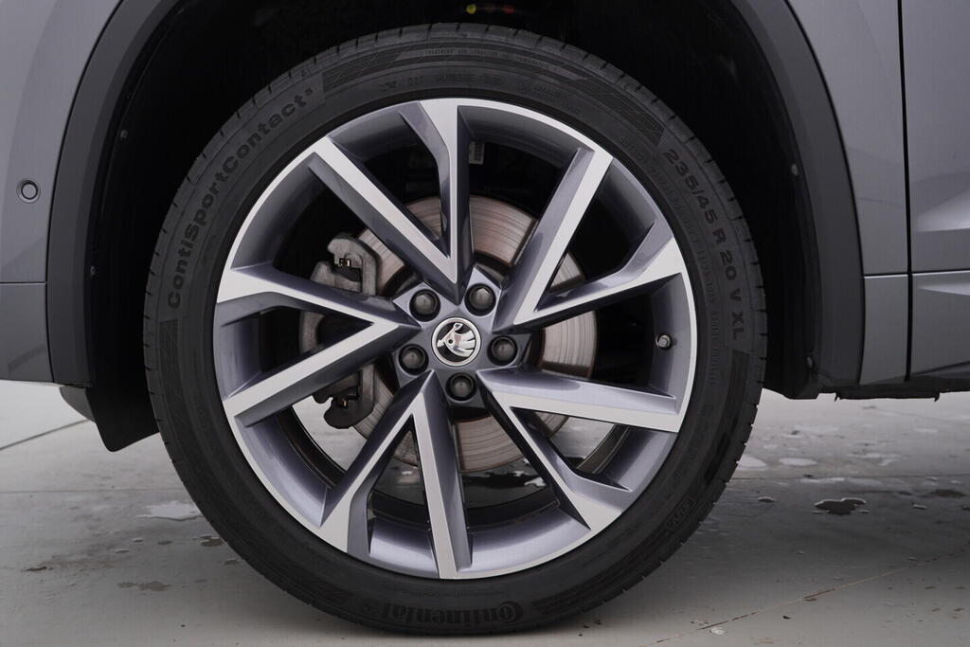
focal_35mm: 36
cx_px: 485
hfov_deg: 53.1
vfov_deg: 36.9
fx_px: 970
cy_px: 324
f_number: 4
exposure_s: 1/80
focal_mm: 24
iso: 125
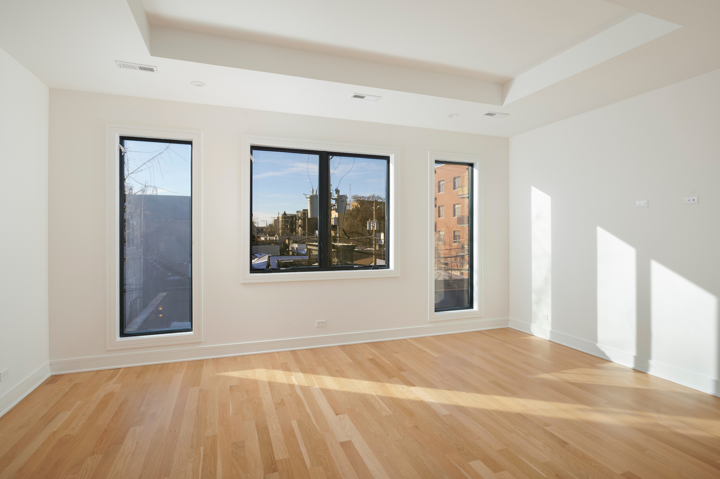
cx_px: 360
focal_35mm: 19
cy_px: 240
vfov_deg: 64.5
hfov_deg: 87.0
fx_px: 380
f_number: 16
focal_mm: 19
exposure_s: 1/10
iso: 200
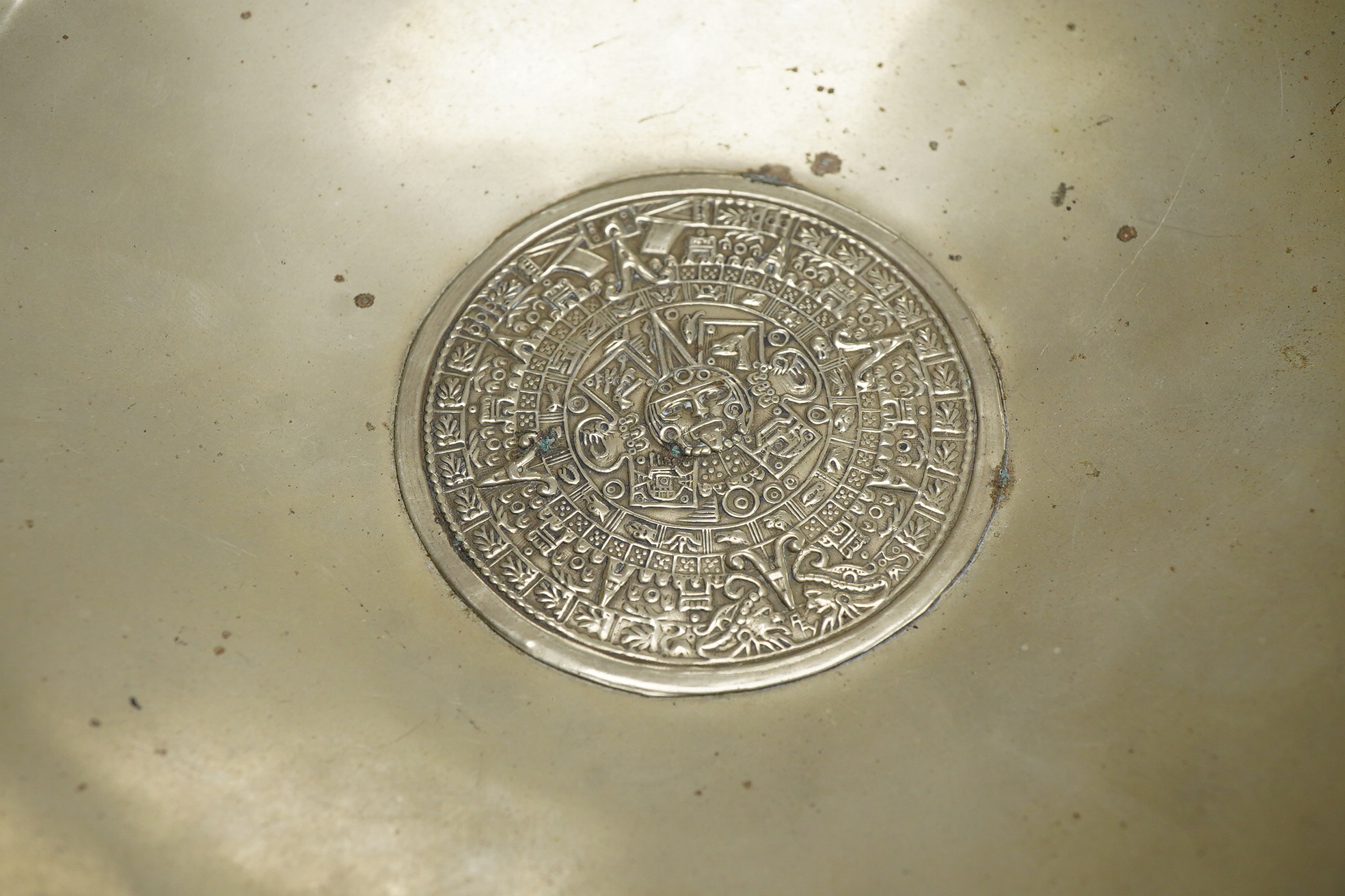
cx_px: 672
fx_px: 1681
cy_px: 448
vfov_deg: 29.9
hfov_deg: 43.6
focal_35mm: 45
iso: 1250
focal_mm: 30
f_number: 11
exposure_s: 1/125
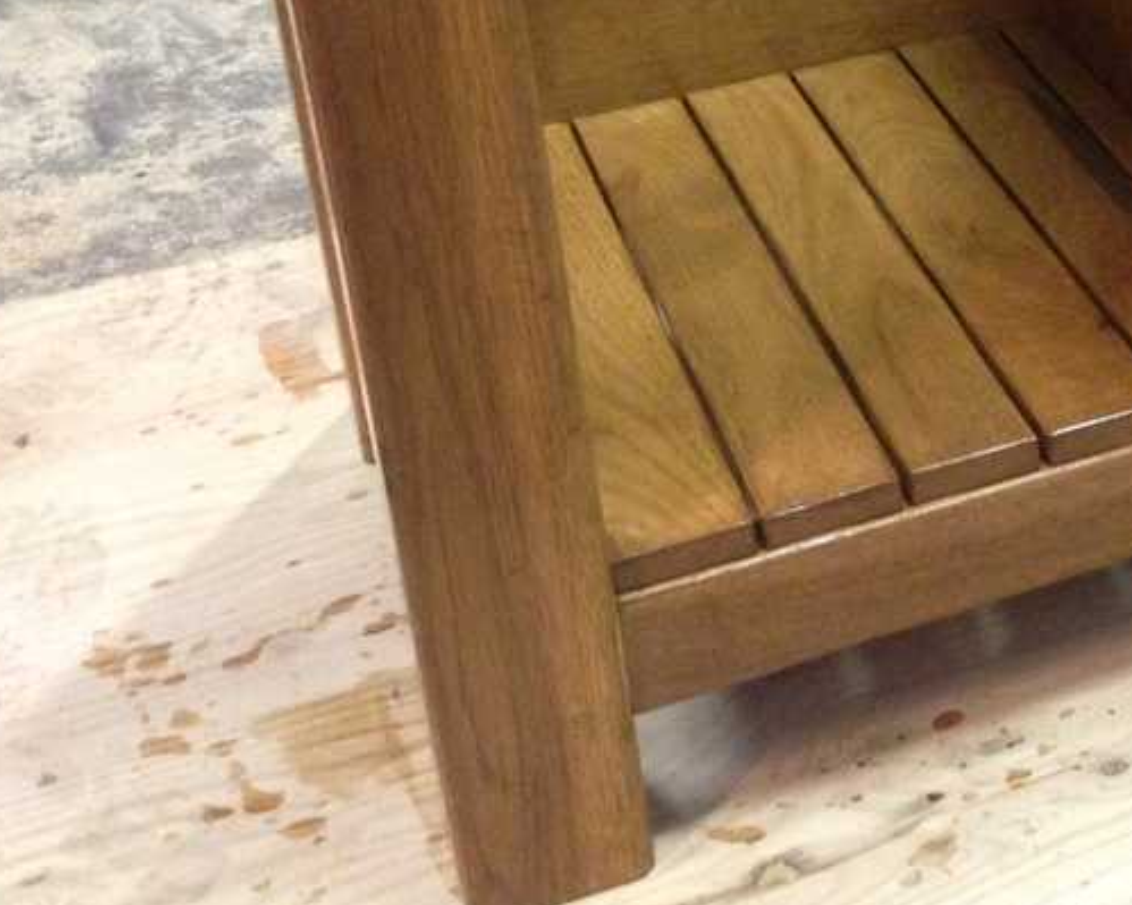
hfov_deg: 20.7
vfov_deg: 17.1
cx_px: 1371
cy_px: -159
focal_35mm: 86
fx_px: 2881
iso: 320
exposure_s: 1/20
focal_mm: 4.12
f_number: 2.4
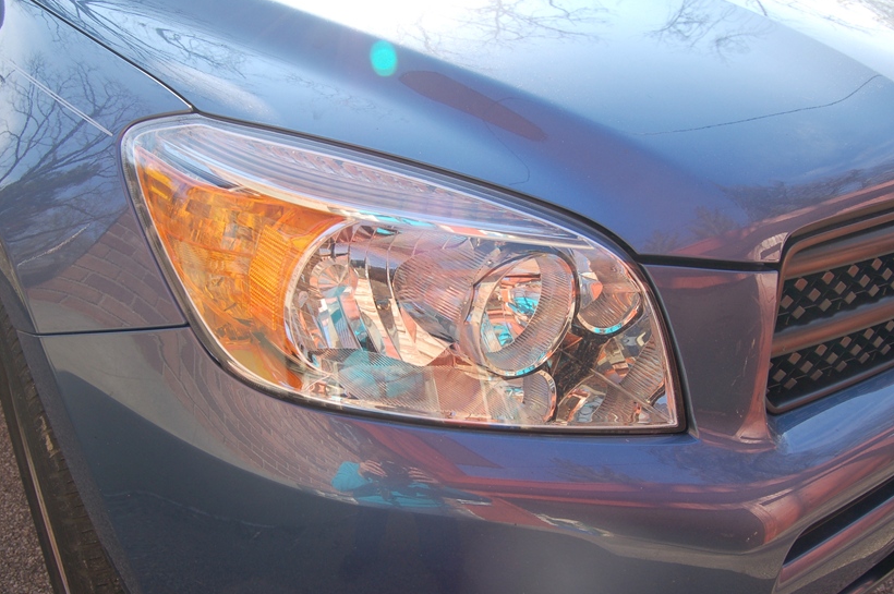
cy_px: 319
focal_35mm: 33
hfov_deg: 57.3
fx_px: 819
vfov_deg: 39.9
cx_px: 439
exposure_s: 1/125
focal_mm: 20
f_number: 5.6
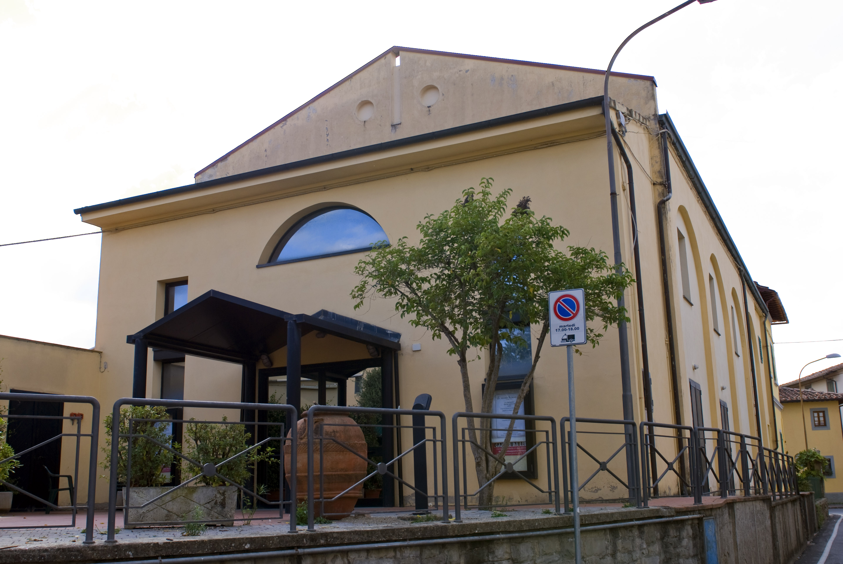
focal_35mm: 36
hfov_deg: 53.1
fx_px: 844
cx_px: 422
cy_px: 282
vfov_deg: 37.0
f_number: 5.6
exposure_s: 1/250
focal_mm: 24
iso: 100
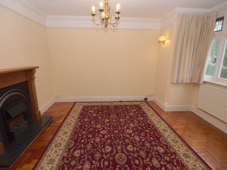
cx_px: 114
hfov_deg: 87.8
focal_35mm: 18
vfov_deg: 71.6
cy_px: 85
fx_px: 118
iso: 100
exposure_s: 1/60
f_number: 4
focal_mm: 9
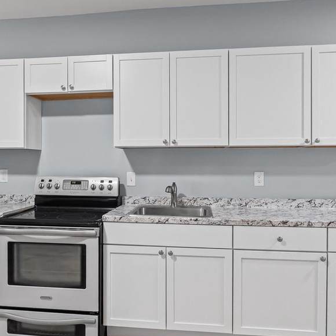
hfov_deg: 54.0
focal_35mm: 30
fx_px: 329
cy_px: 181
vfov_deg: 54.0
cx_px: 158
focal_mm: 16
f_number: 7.1
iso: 1600
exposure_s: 1/25
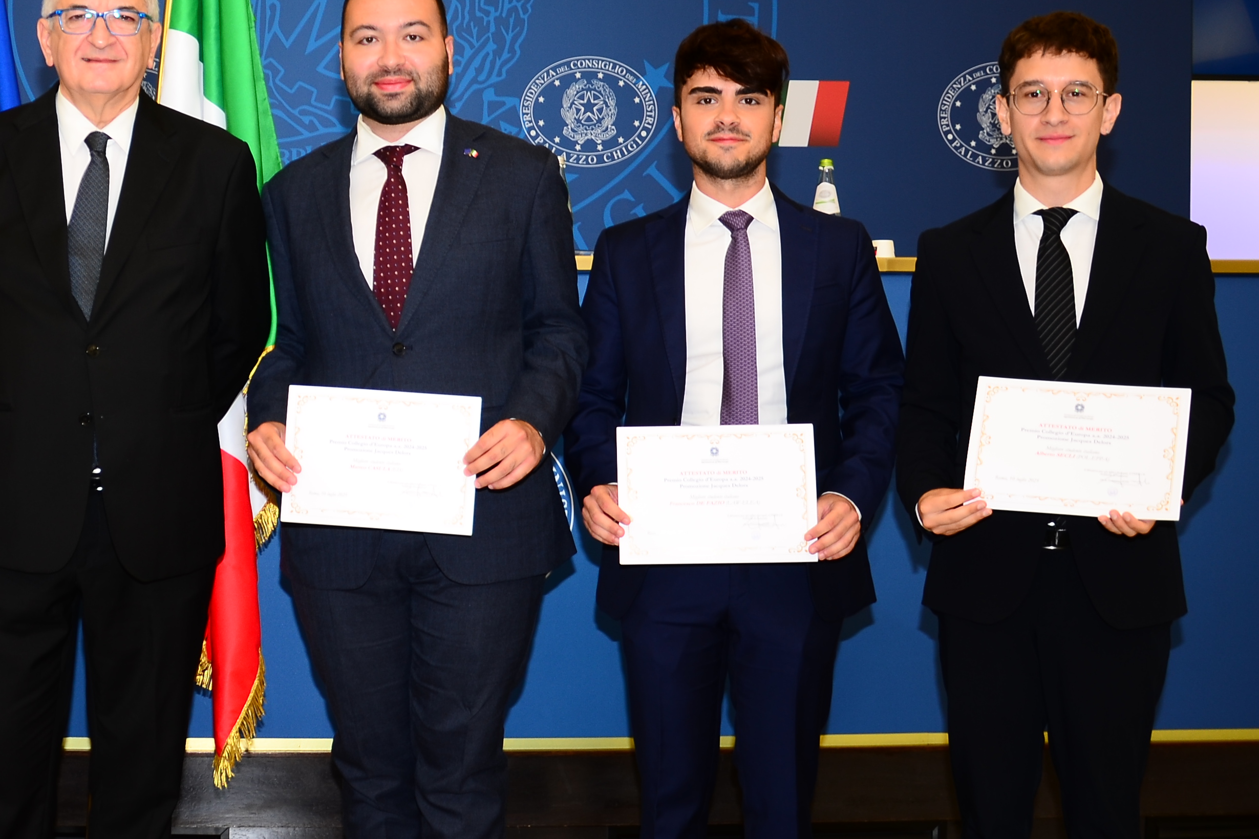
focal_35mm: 54
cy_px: 337
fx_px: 1888
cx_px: 193
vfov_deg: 25.0
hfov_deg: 35.3
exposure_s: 1/60
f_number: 4
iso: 100
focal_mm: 18
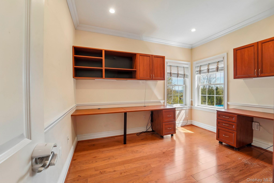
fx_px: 107
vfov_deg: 81.2
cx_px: 137
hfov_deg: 104.3
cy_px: 92
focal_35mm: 14
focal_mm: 14
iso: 400
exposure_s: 1/40
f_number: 8
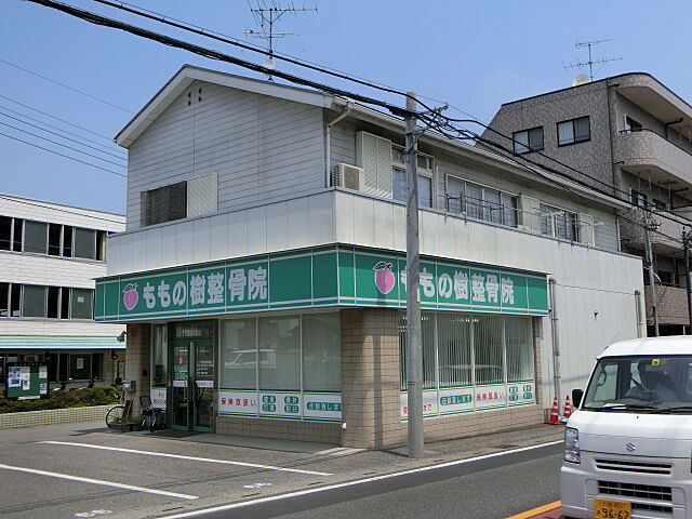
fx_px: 780
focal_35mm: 39
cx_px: 346
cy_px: 260
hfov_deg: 47.9
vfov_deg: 36.8
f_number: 4.1
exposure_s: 1/1000
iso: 80
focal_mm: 6.9
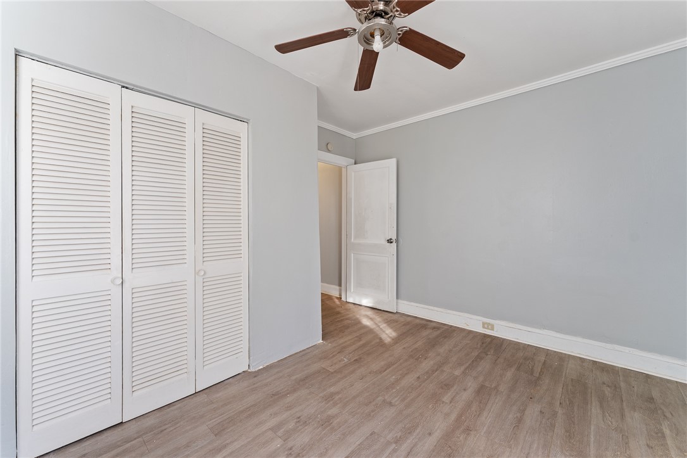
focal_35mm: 14
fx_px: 267
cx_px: 344
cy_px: 229
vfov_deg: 81.2
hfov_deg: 104.3
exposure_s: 1/6
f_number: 6.3
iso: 400
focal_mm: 14
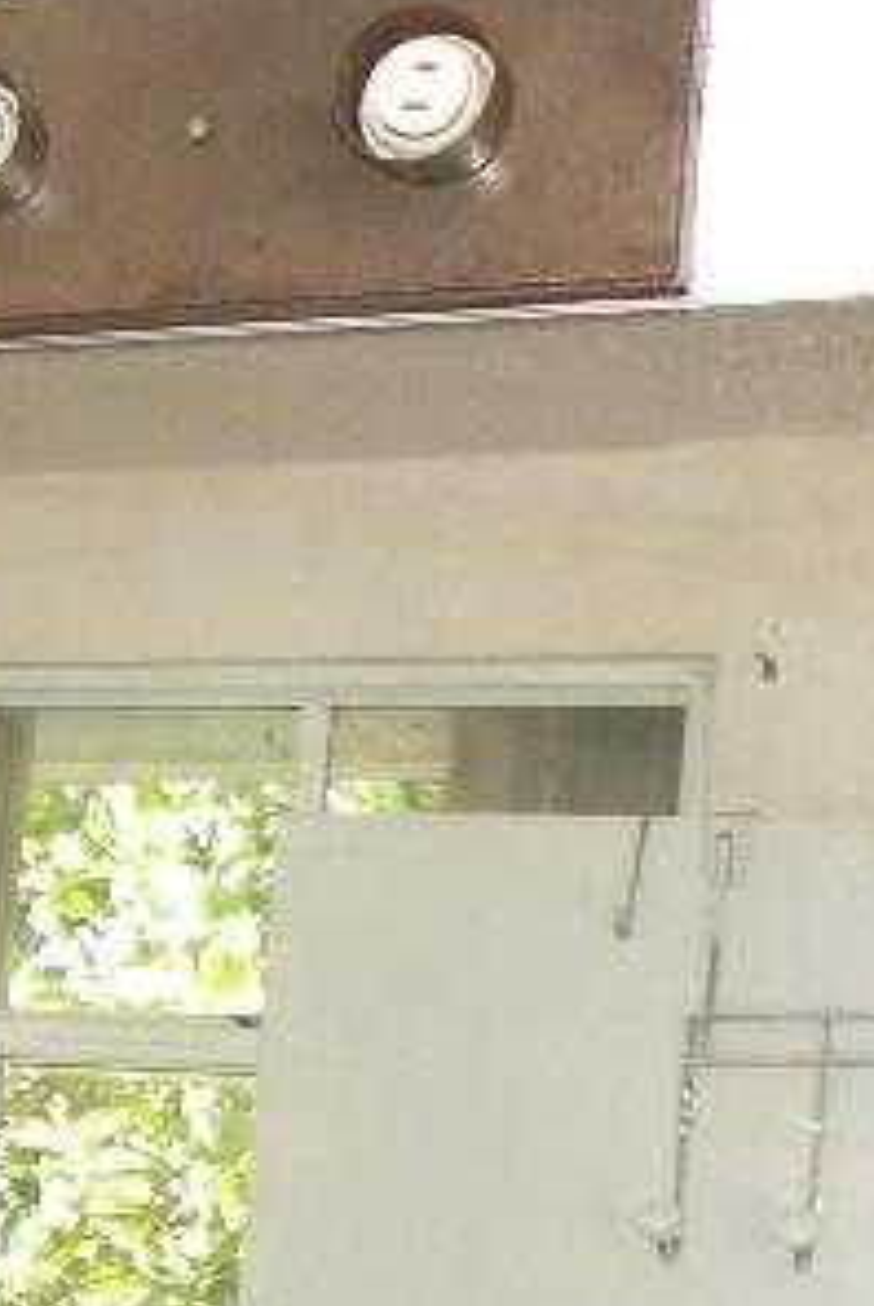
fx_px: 3524
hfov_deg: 12.2
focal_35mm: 97
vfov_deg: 20.2
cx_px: -980
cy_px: 1394
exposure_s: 1/60
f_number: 2.8
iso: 134
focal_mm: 4.7
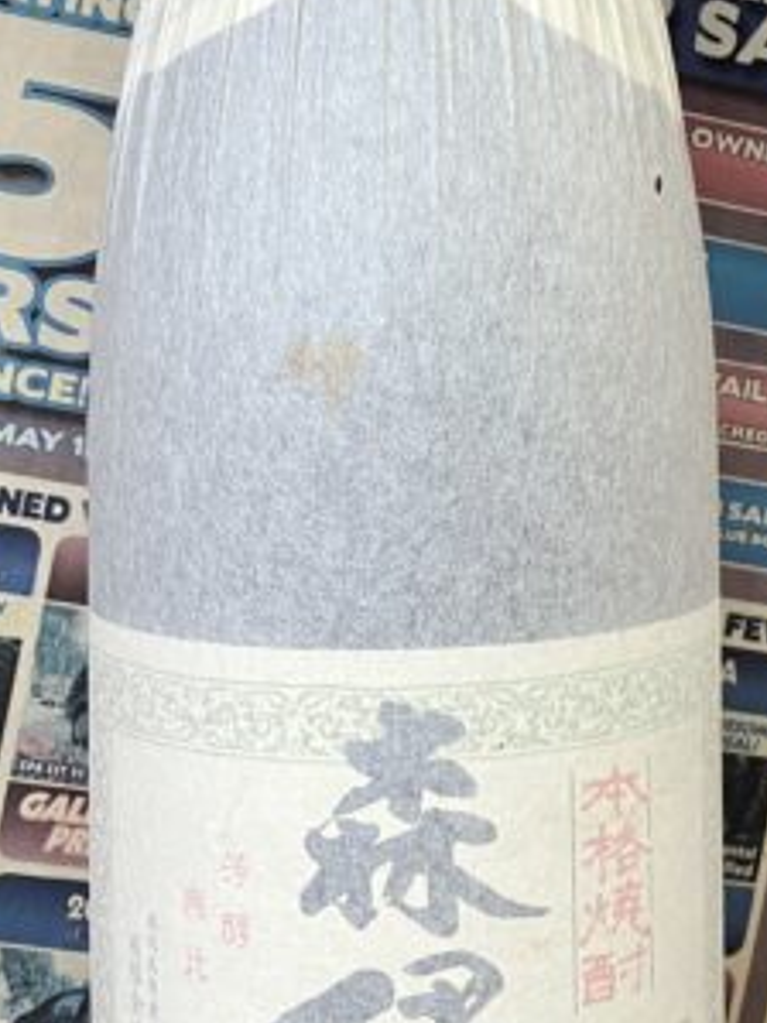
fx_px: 2217
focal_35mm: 75
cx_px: 421
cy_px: 236
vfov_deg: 25.6
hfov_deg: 19.6
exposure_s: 1/60
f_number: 1.8
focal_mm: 3.99
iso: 64
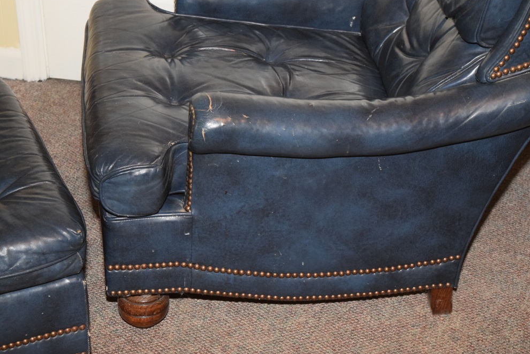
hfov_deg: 24.3
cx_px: 268
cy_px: 176
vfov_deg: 16.4
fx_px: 1229
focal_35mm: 84
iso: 3200
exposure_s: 1/60
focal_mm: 55
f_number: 5.6
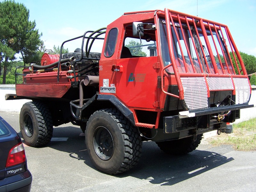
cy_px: 96
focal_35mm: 38
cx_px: 128
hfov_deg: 49.0
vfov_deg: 37.7
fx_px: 281
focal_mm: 6.3
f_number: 2.8
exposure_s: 1/750
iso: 80
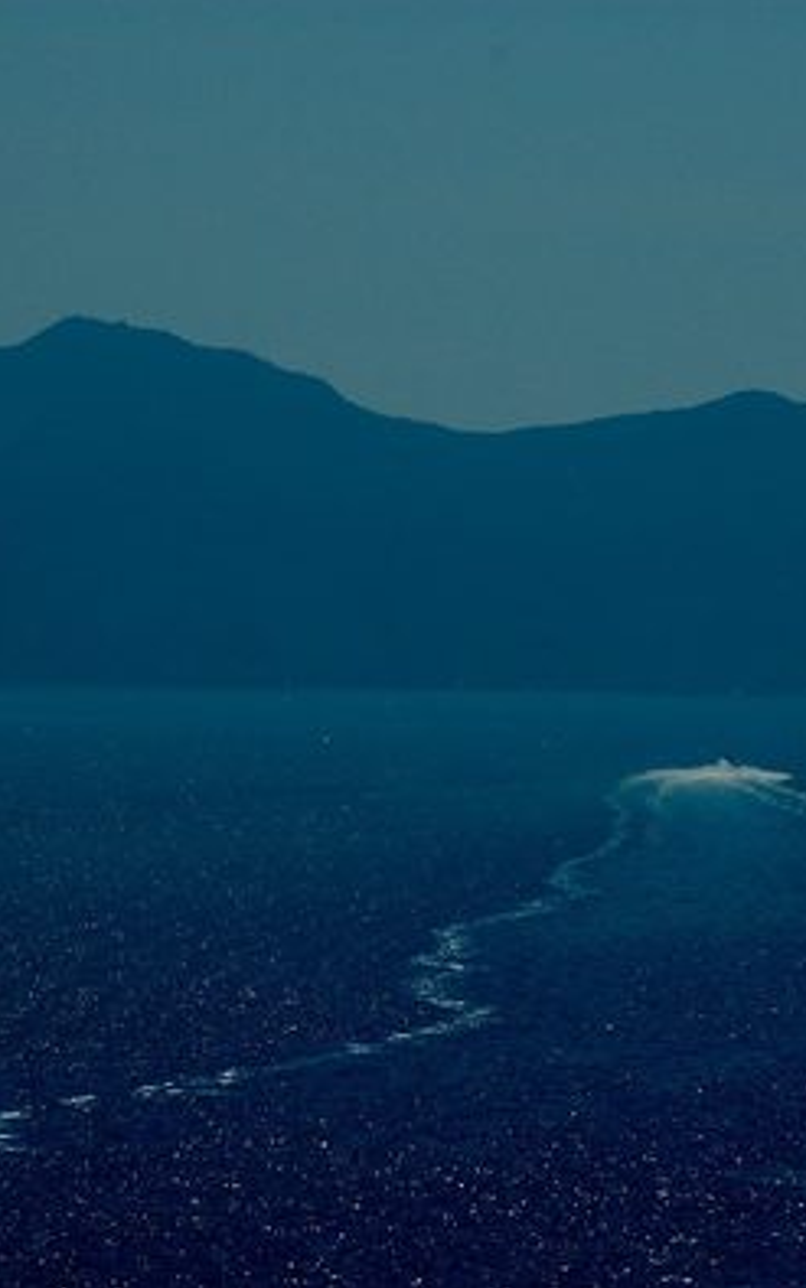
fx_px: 13842
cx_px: 711
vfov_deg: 5.3
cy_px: 646
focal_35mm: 394
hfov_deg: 3.3
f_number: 10
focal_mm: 170
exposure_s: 1/1600
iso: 200
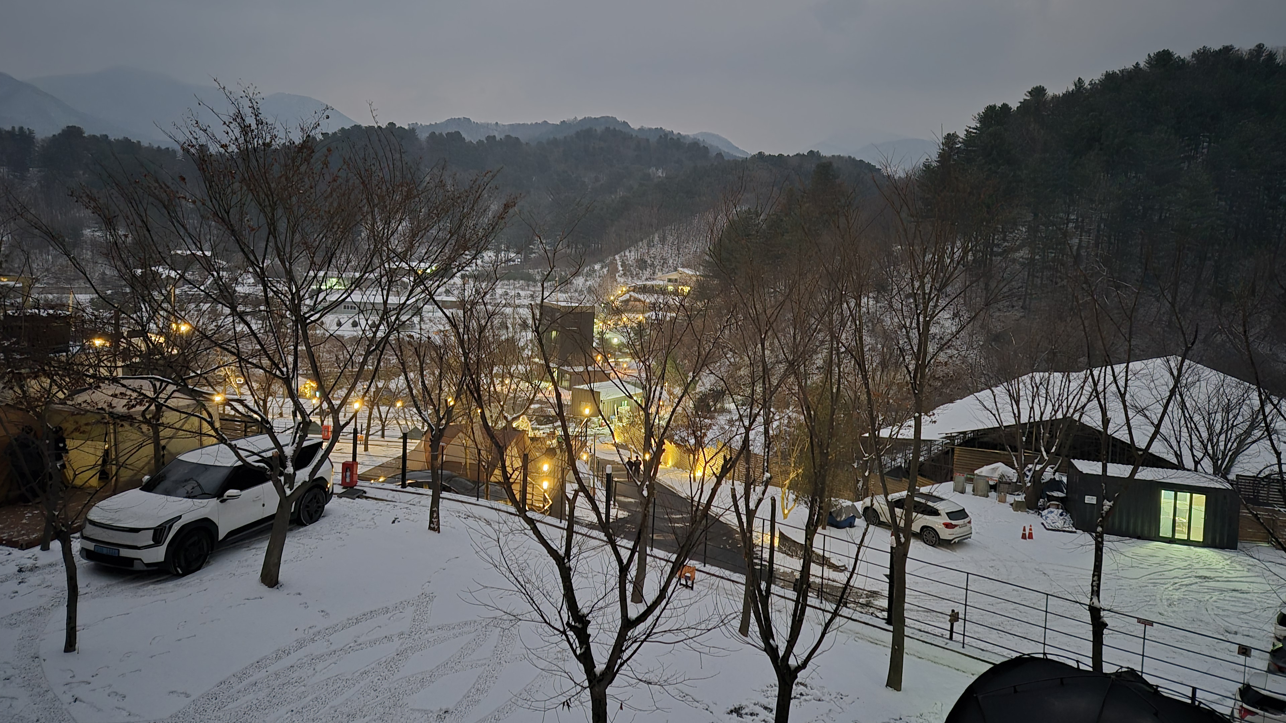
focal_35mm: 26
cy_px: 292
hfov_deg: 71.9
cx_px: 641
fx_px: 887
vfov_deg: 44.2
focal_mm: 5.4
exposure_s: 1/20
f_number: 1.8
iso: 2000
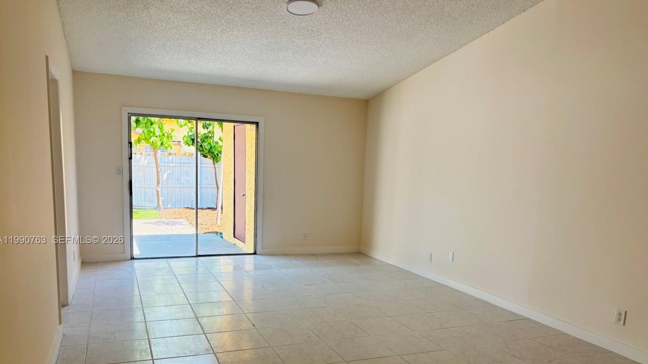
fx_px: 498
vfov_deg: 39.7
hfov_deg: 66.1
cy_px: 241
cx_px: 326
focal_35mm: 29
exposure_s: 1/263
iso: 64
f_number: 1.6
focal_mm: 5.96
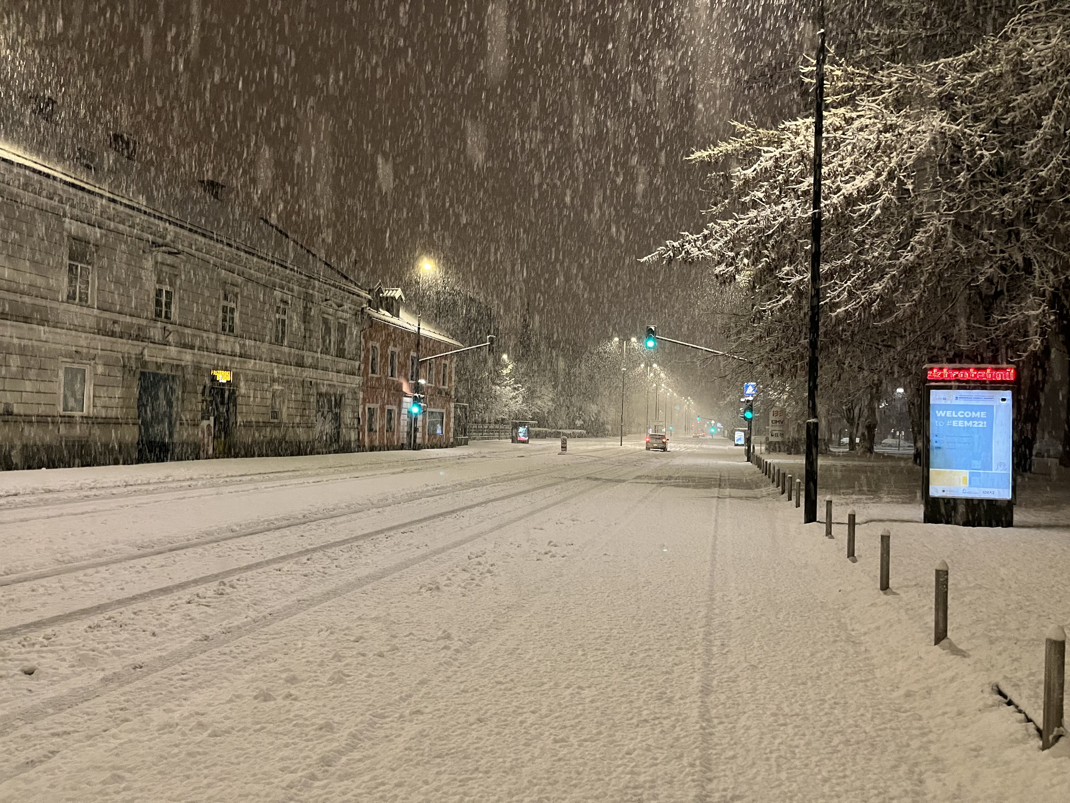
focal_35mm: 26
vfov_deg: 53.1
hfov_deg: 67.3
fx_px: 804
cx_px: 535
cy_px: 402
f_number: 1.6
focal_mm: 5.1
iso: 500
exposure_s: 1/37
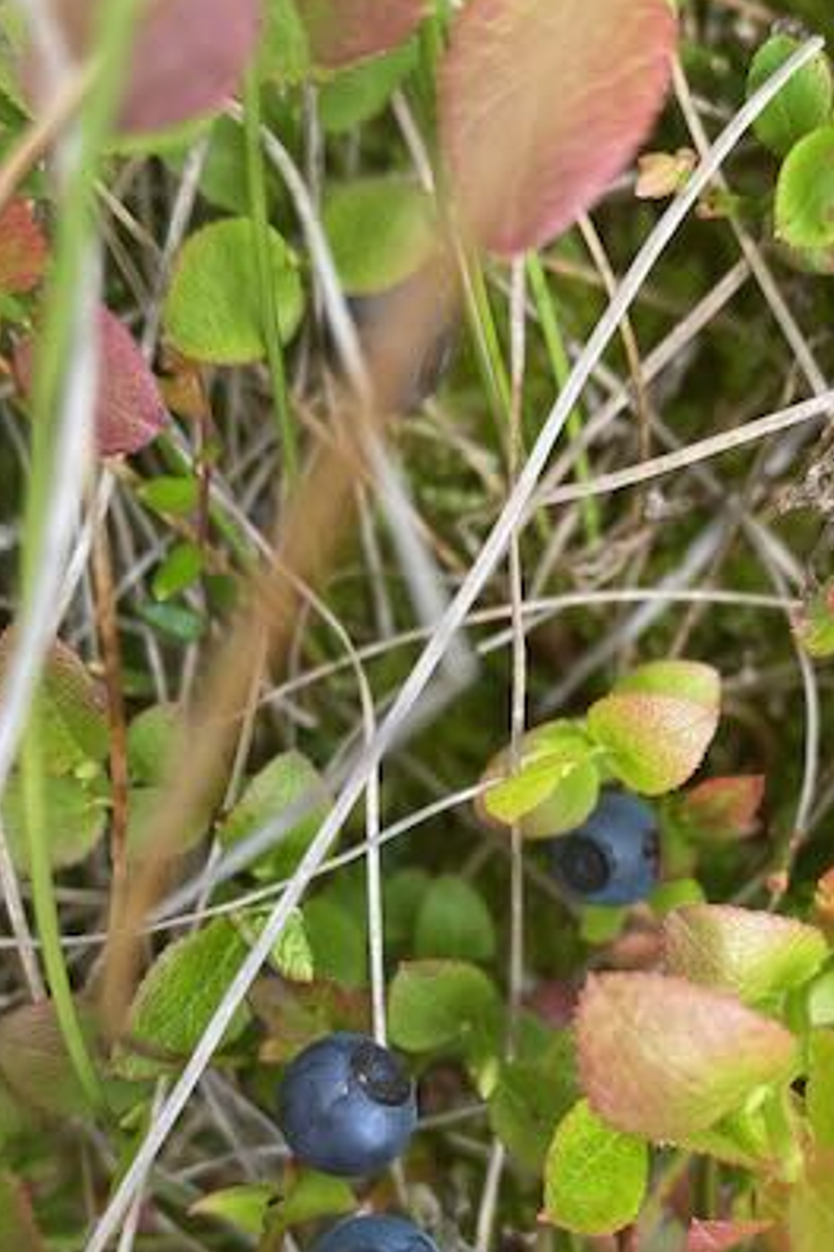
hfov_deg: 31.7
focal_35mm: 42
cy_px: 828
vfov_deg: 45.7
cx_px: 537
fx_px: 1459
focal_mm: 4.25
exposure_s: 1/280
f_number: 1.8
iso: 32
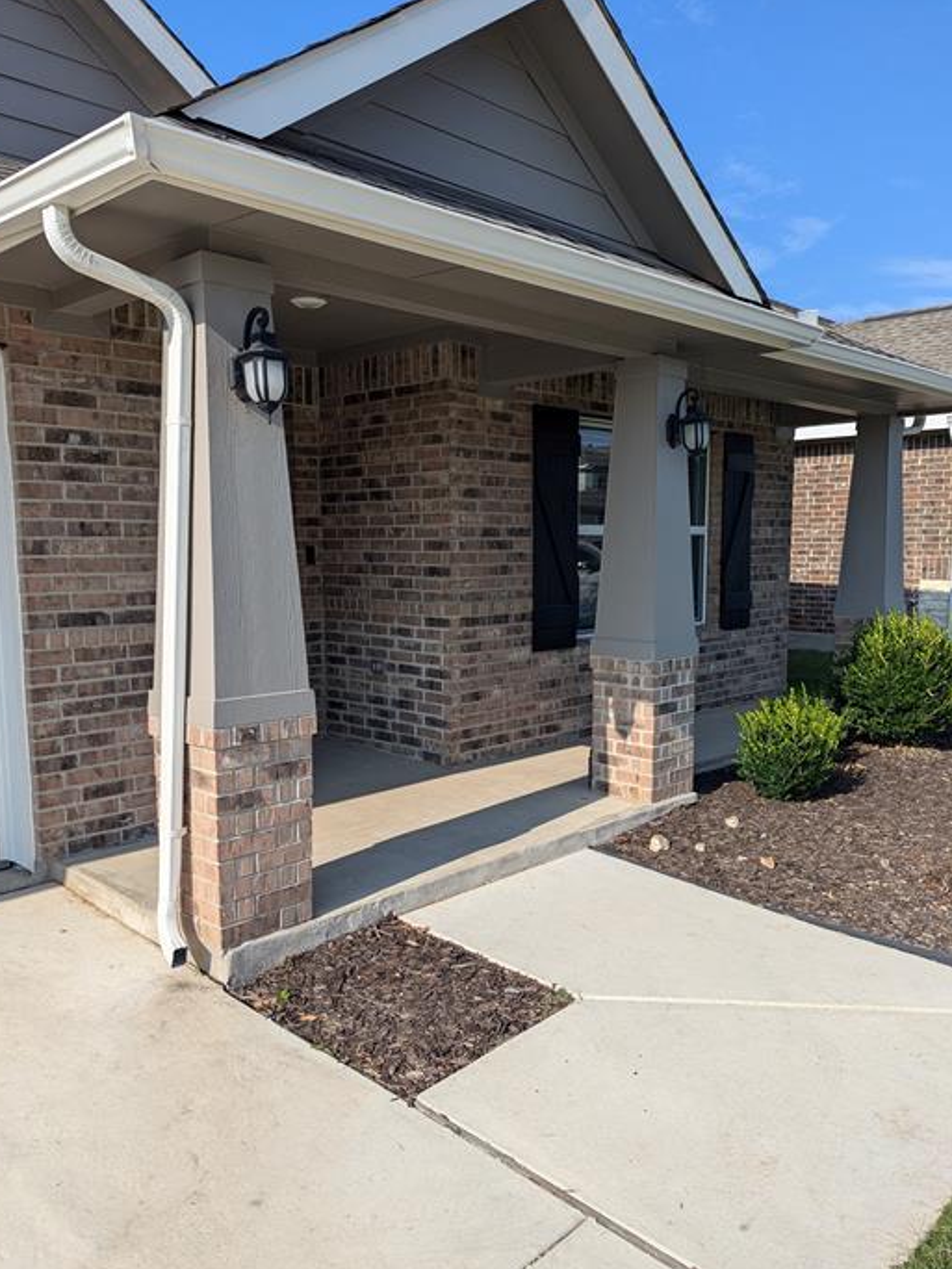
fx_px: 990
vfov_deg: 65.3
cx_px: 481
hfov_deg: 51.4
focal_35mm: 27
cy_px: 664
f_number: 1.85
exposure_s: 1/1887
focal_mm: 6.81
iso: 38
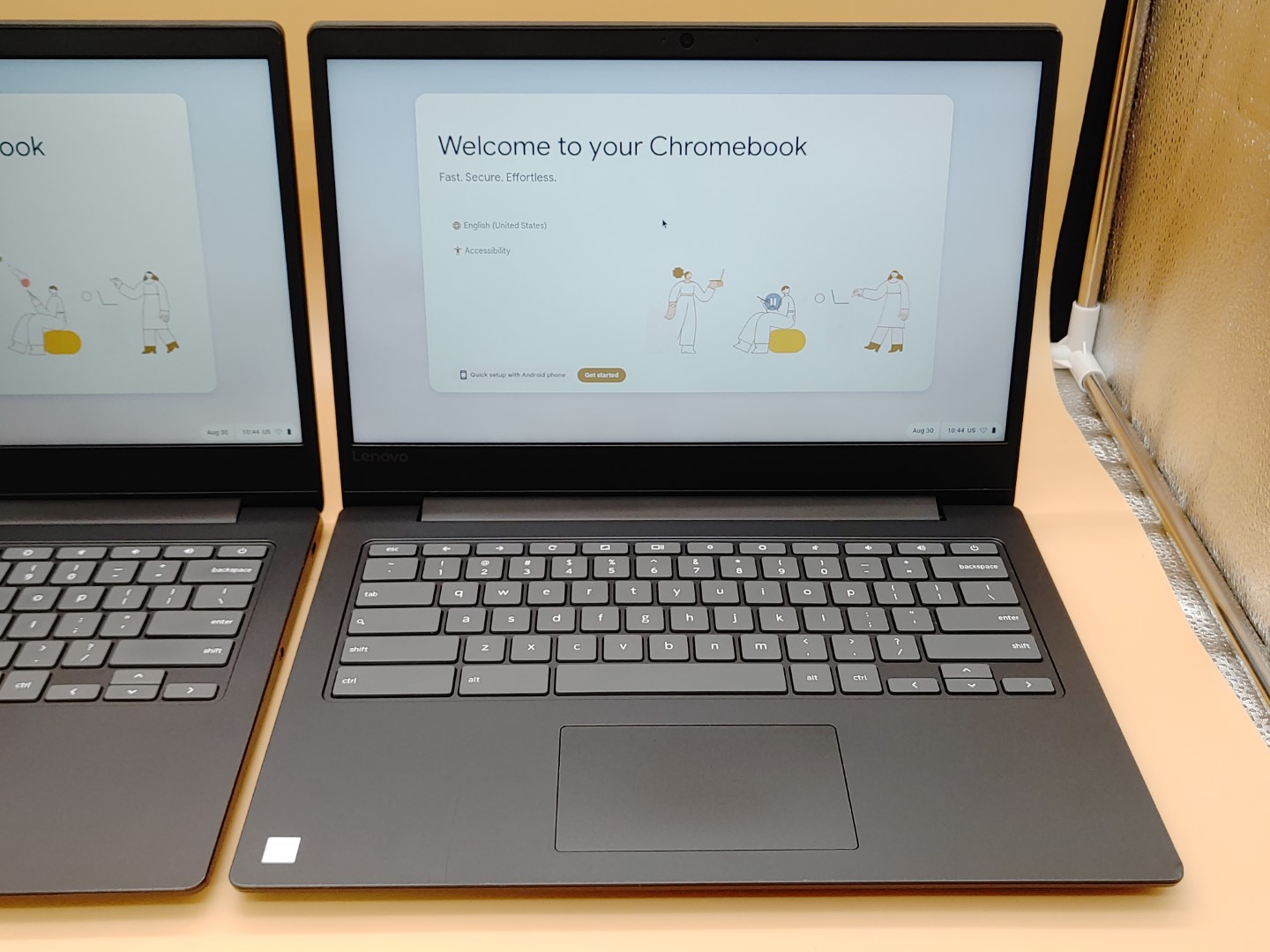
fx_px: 1321
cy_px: 476
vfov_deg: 39.7
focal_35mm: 36
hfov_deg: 51.4
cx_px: 635
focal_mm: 4.36
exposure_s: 1/60
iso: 50
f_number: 1.8
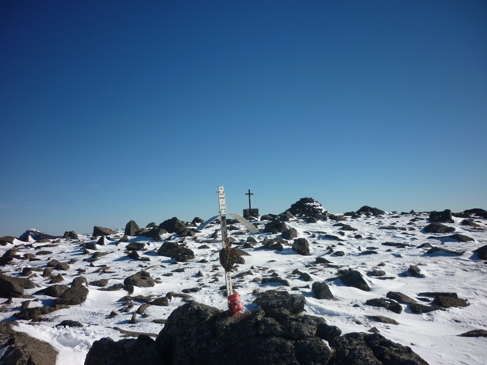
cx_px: 244
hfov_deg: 55.4
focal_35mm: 33
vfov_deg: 42.9
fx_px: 464
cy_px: 182
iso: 80
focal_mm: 5.5
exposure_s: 1/320
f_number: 8
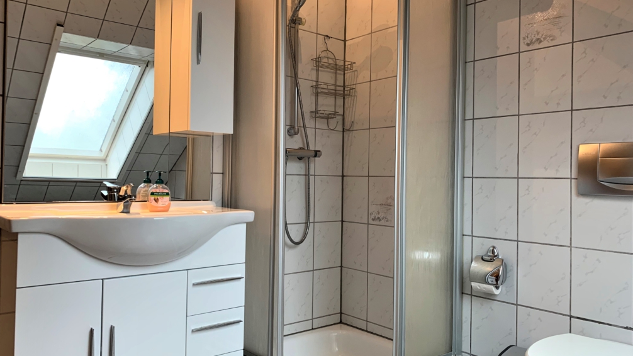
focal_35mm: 29
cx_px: 316
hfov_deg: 66.1
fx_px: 487
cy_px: 174
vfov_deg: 40.2
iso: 100
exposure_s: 1/50
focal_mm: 4.25
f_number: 1.8
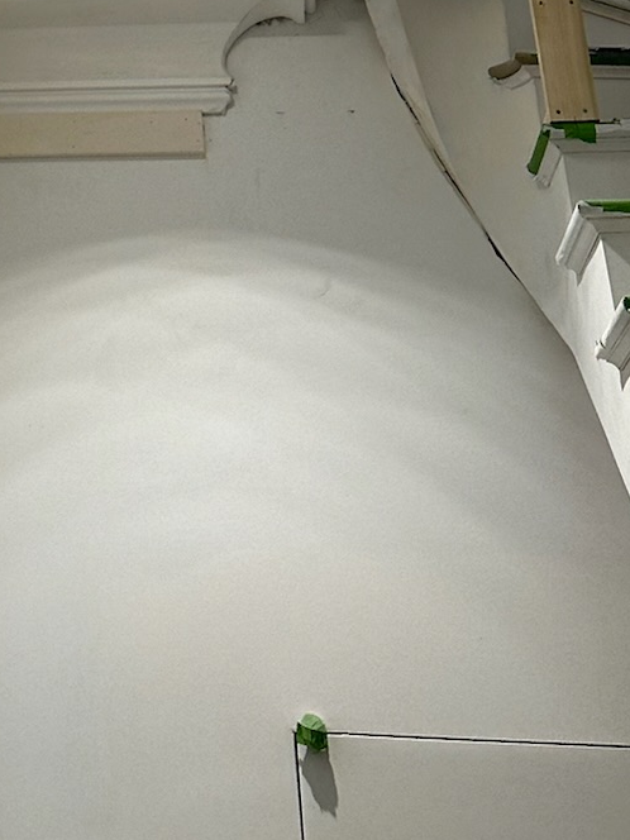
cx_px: -176
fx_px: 1796
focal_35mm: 74
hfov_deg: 18.6
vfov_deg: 22.7
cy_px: -328
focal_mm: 6.86
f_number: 1.78
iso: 100
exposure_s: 1/120
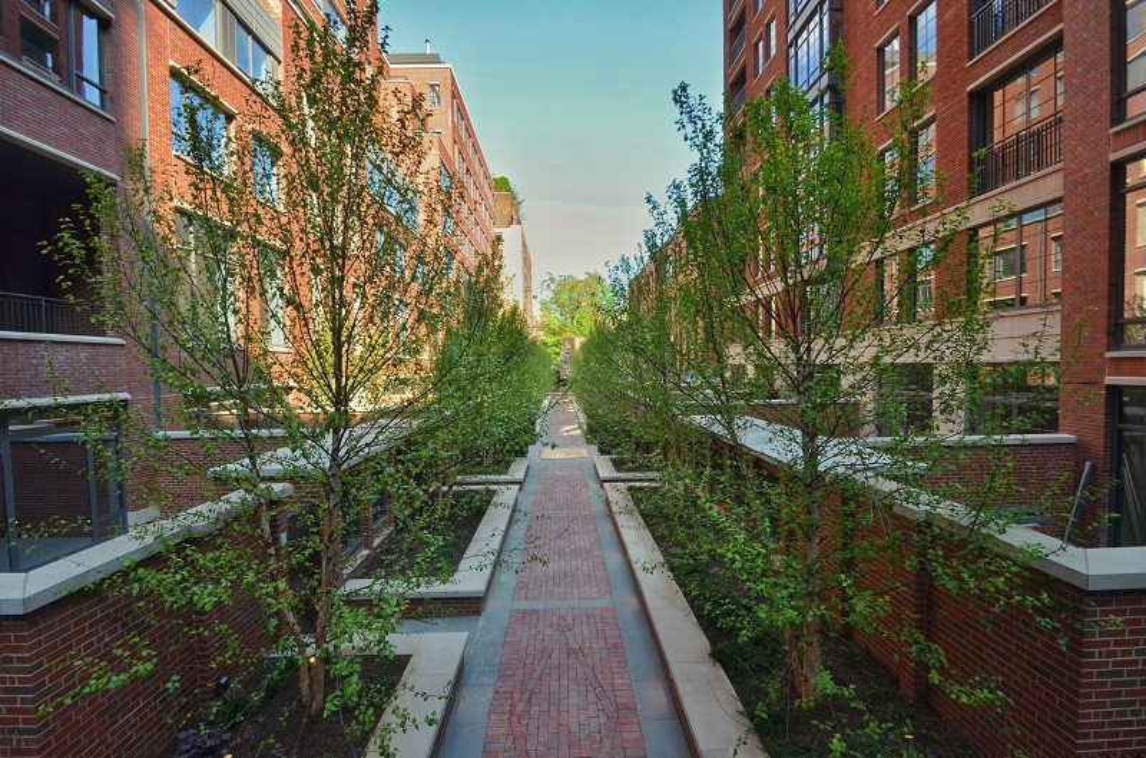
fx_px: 476
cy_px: 379
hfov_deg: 100.5
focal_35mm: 15
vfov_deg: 77.0
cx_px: 573
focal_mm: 10
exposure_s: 1/320
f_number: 9
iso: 640
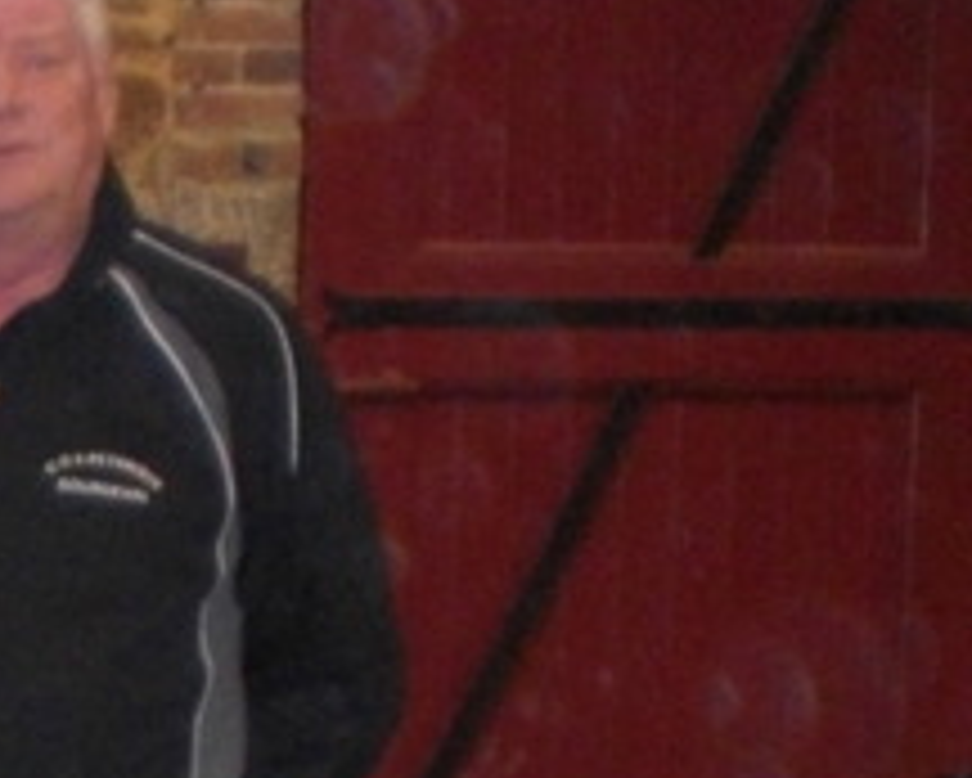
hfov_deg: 11.0
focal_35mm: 165
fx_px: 4749
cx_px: -756
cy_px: 1133
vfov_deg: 9.1
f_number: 3.1
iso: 200
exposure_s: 1/60
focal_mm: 6.3
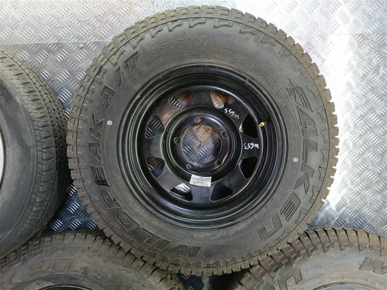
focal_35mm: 27
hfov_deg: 65.3
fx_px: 302
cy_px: 145
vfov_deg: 51.4
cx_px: 194
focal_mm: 4.11
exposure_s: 1/33.3
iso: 170
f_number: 1.6
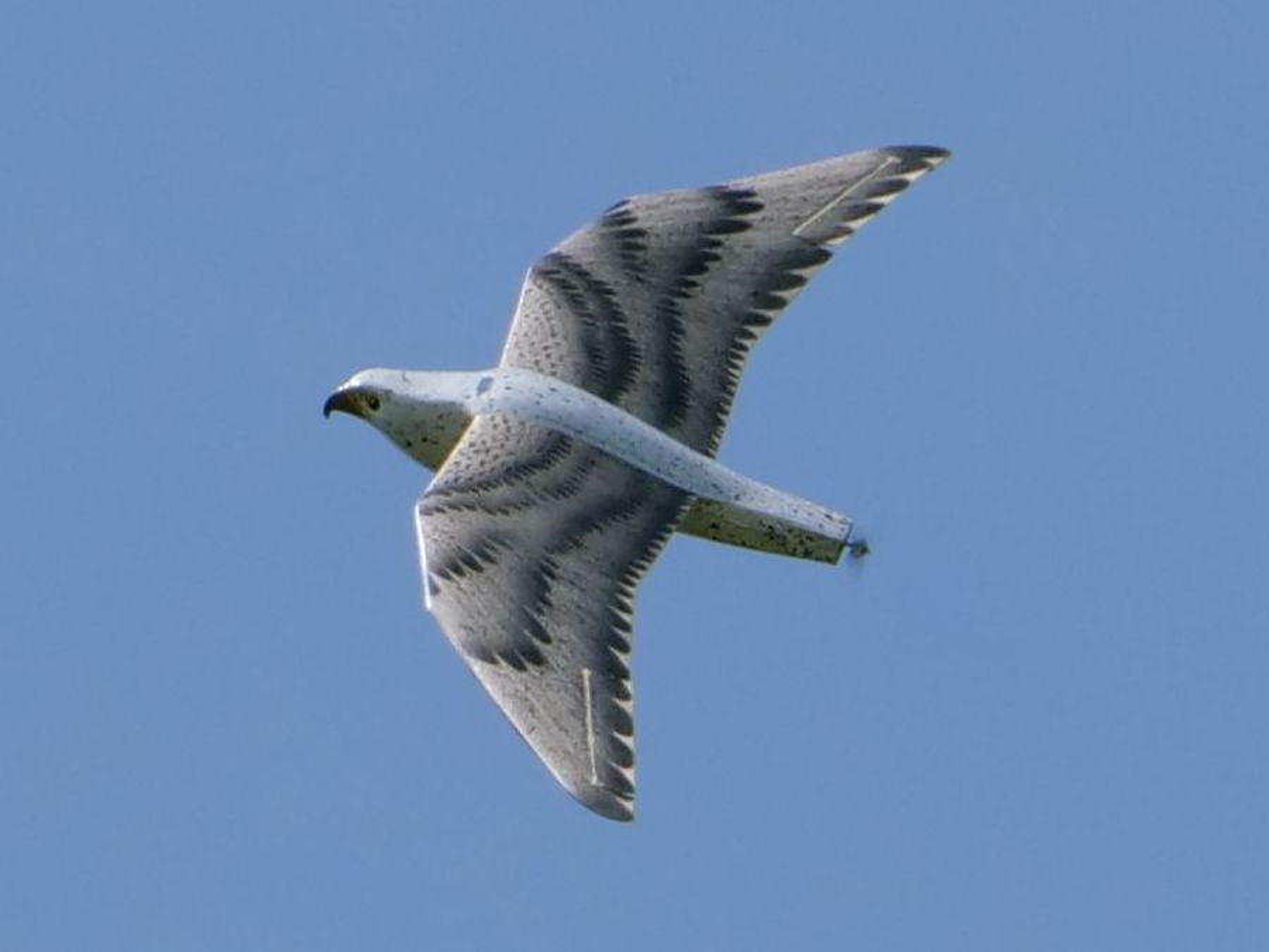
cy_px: 476
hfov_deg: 3.5
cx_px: 634
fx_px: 20529
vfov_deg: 2.7
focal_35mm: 560
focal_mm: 280
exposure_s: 1/1300
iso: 200
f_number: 6.3
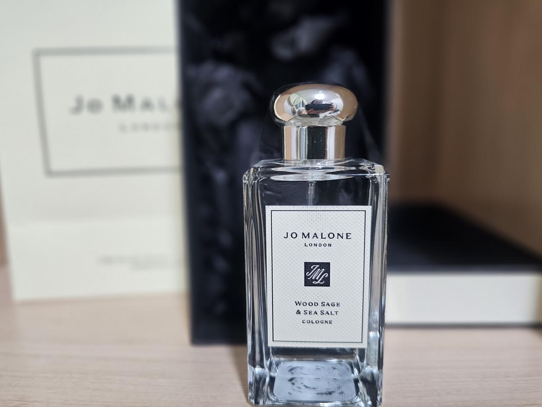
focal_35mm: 24
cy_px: 209
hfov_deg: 71.6
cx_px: 271
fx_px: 376
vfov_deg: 56.8
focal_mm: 6.3
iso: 200
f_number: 1.7
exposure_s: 1/52
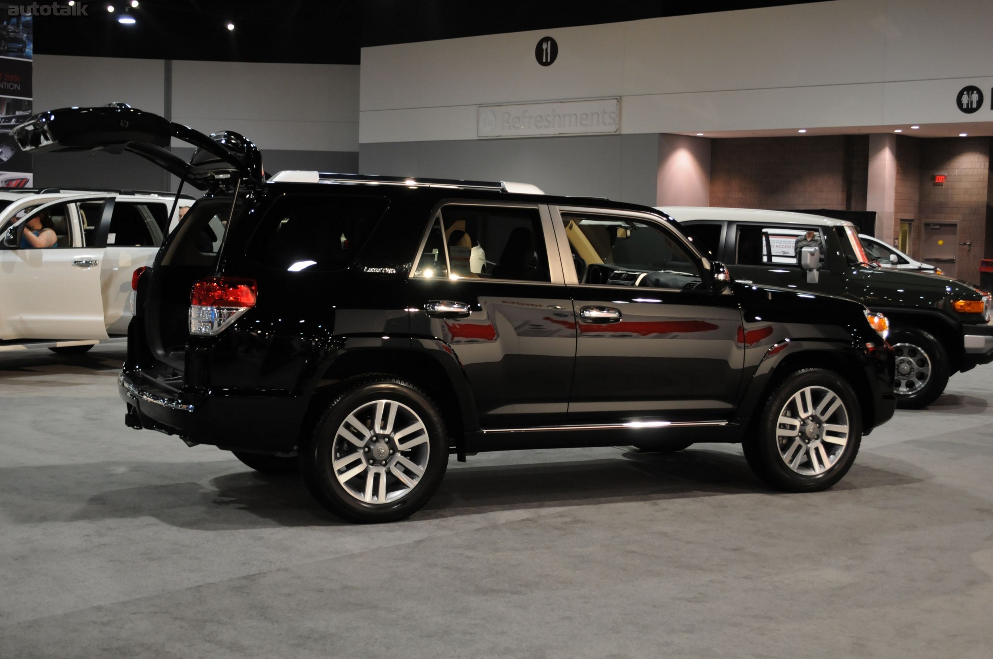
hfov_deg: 38.9
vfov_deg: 26.4
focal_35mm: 51
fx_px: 1405
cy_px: 330
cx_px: 496
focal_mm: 34
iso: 800
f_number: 5
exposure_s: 1/40
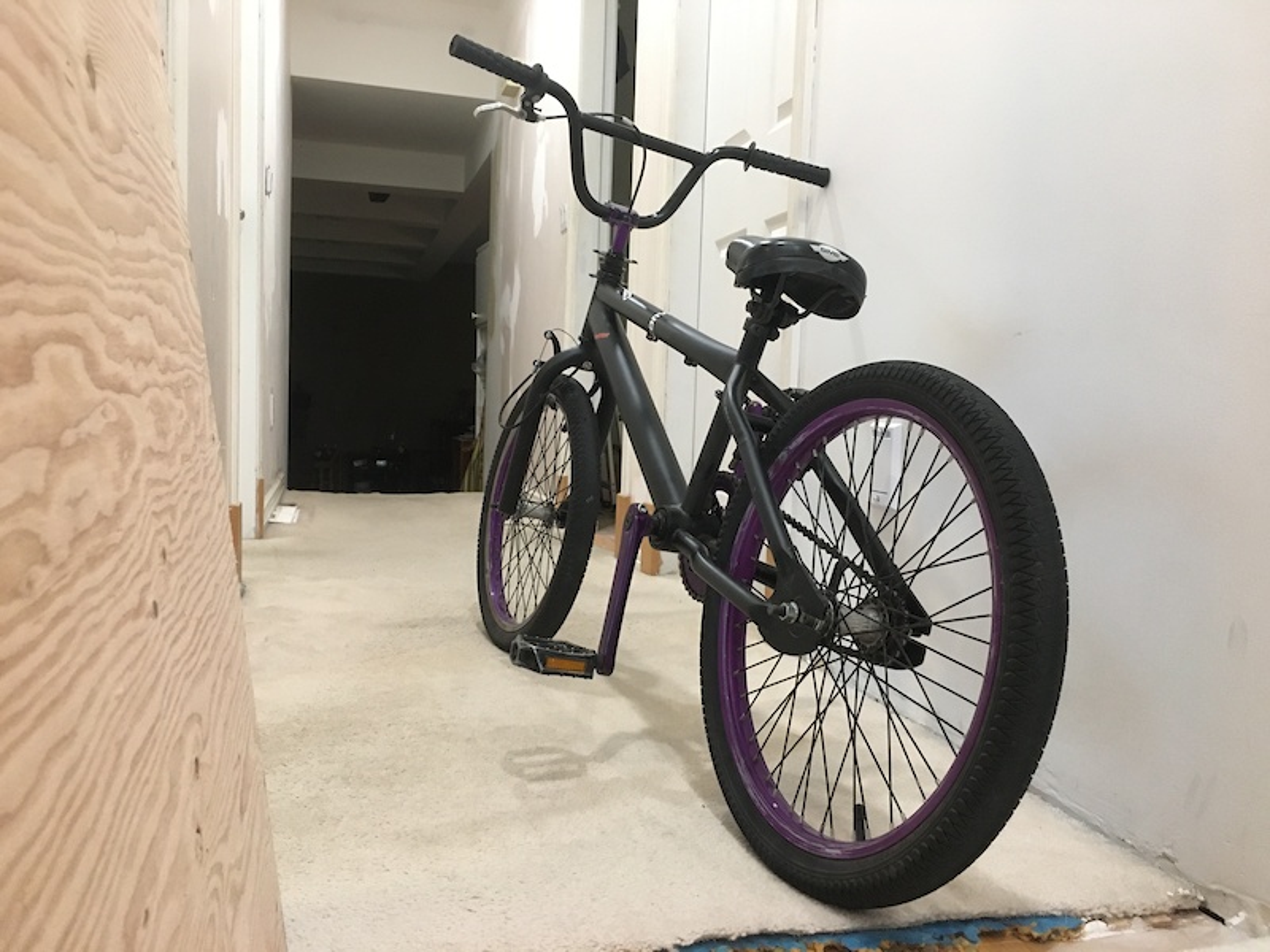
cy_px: 476
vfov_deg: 48.2
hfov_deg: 61.7
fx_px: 1064
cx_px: 635
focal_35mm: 29
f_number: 2.2
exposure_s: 1/30
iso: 200
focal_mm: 4.15
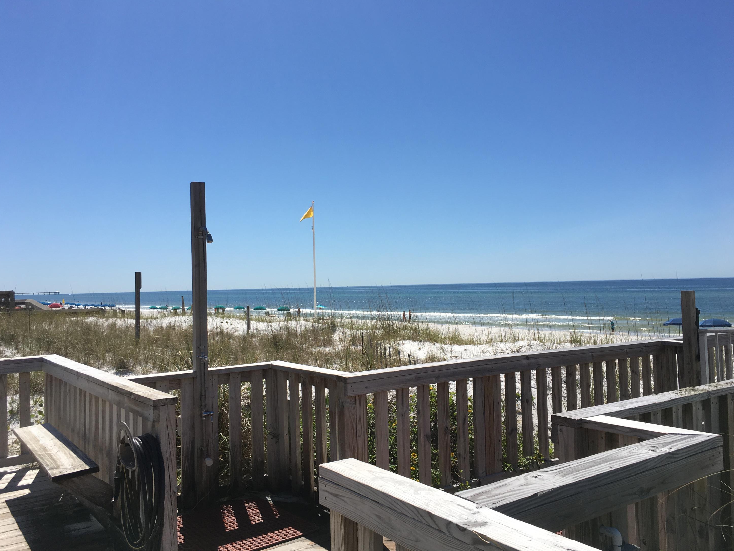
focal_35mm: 30
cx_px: 368
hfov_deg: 60.0
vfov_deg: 46.8
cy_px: 274
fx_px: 636
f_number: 2.2
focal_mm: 4.15
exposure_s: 1/3077
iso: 25
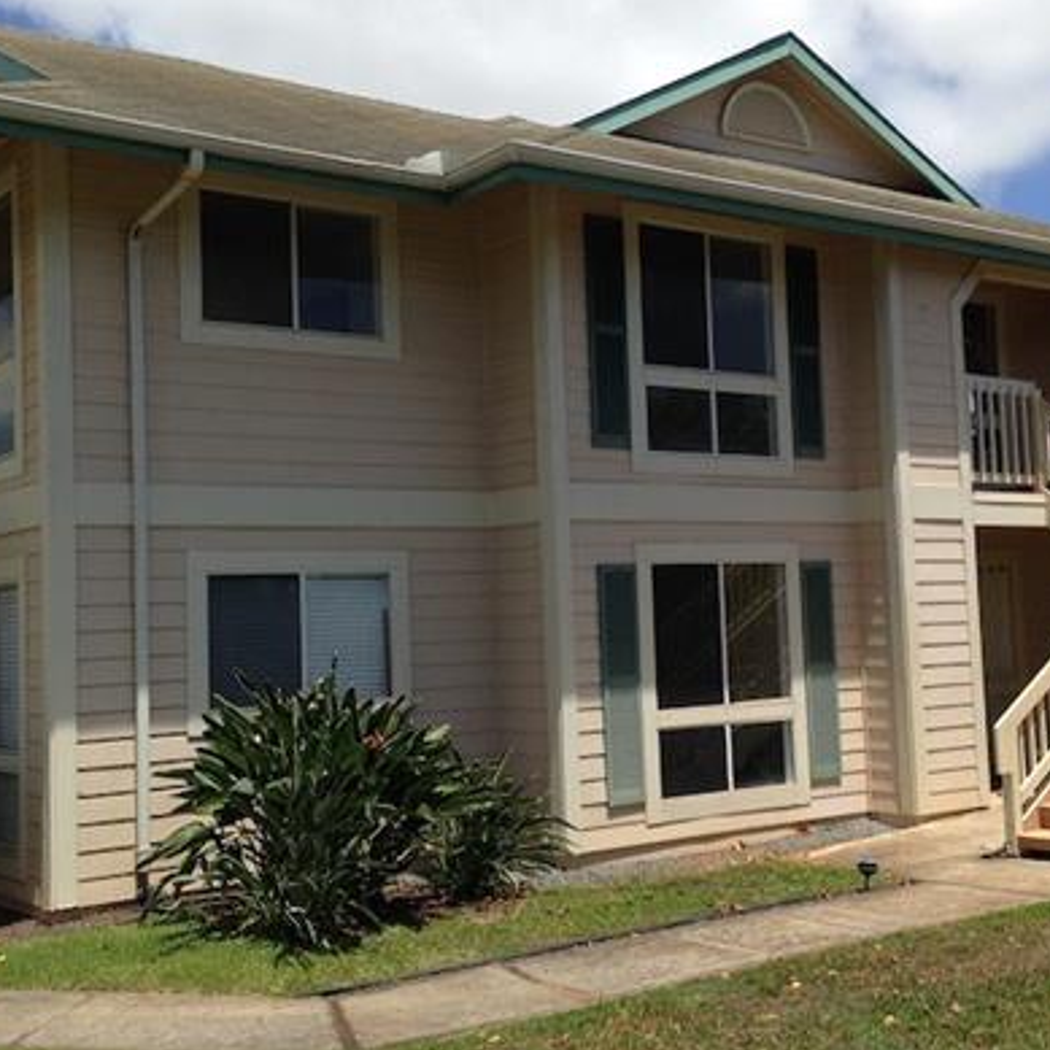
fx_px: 1647
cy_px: 494
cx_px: 570
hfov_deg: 35.3
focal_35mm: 48
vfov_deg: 35.3
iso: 50
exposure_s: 1/1695
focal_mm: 4.12
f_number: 2.4
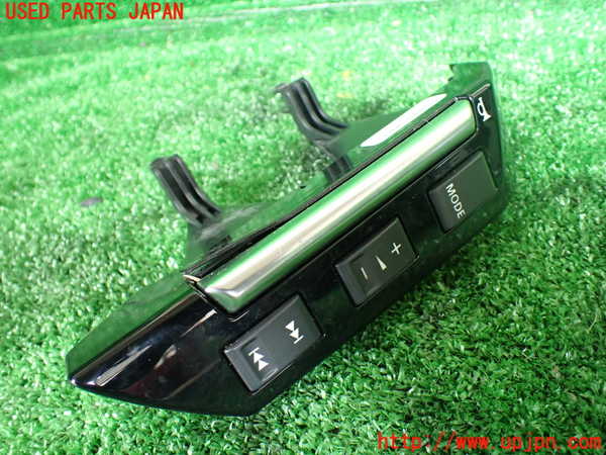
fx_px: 525
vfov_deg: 46.8
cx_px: 303
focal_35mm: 30
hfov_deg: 60.0
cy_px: 228
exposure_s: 1/125
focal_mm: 5.4
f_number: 2.3
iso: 640
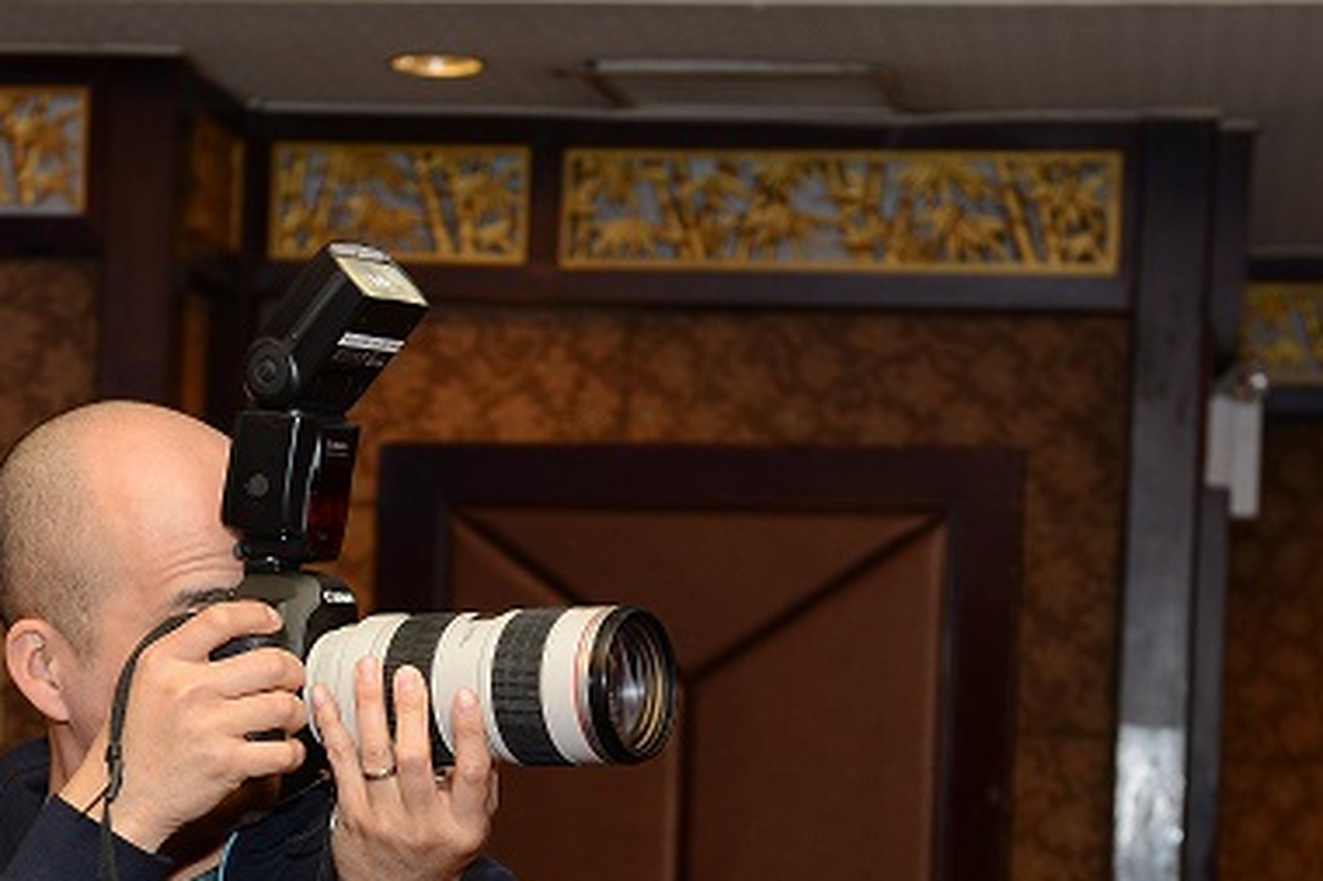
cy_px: 860
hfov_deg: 18.7
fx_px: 4004
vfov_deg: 12.4
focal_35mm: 109
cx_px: 425
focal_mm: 45
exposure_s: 1/60
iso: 400
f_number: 4
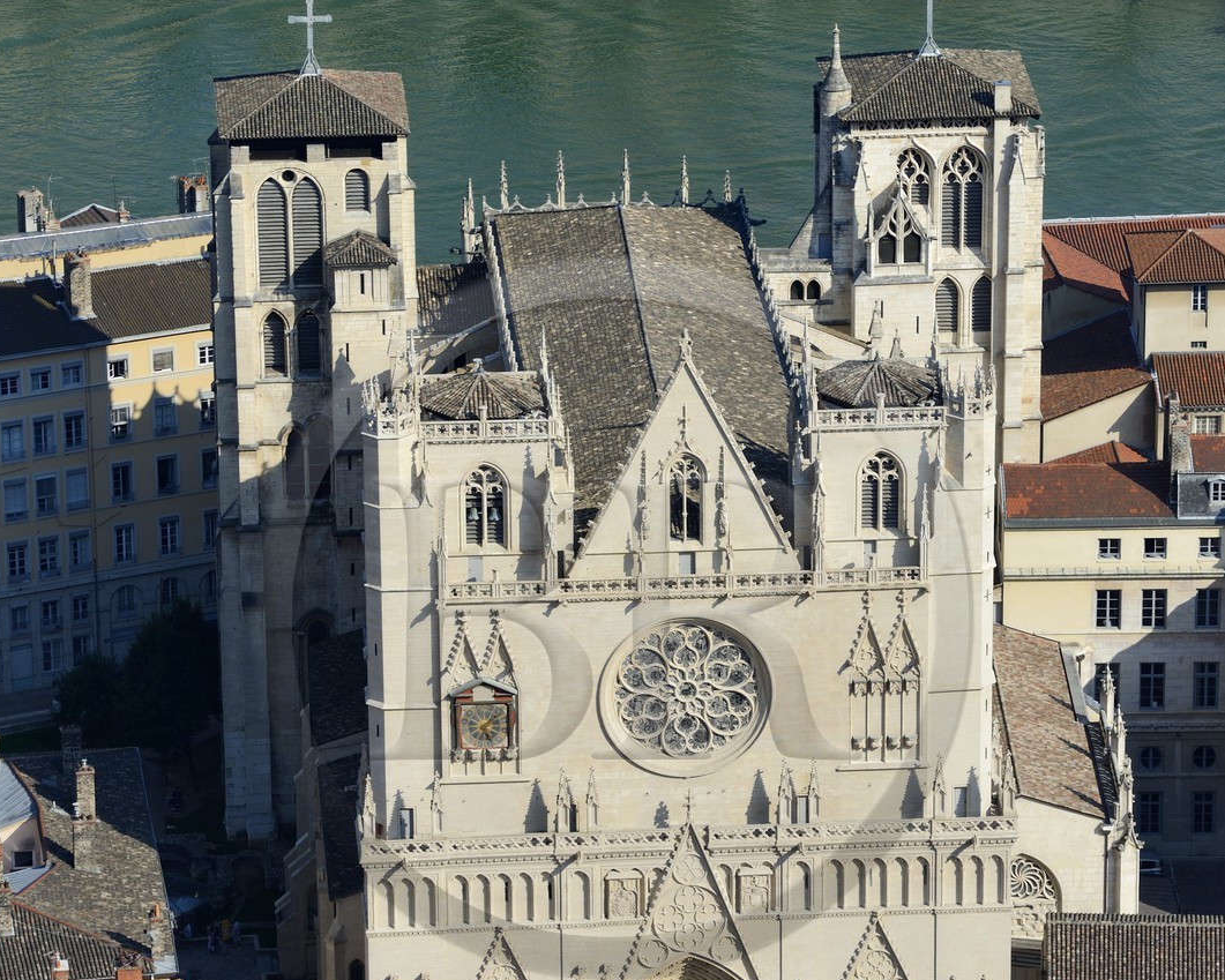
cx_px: 611
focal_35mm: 191
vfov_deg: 8.1
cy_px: 619
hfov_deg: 10.1
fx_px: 6925
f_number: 8
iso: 100
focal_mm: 135
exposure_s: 1/250
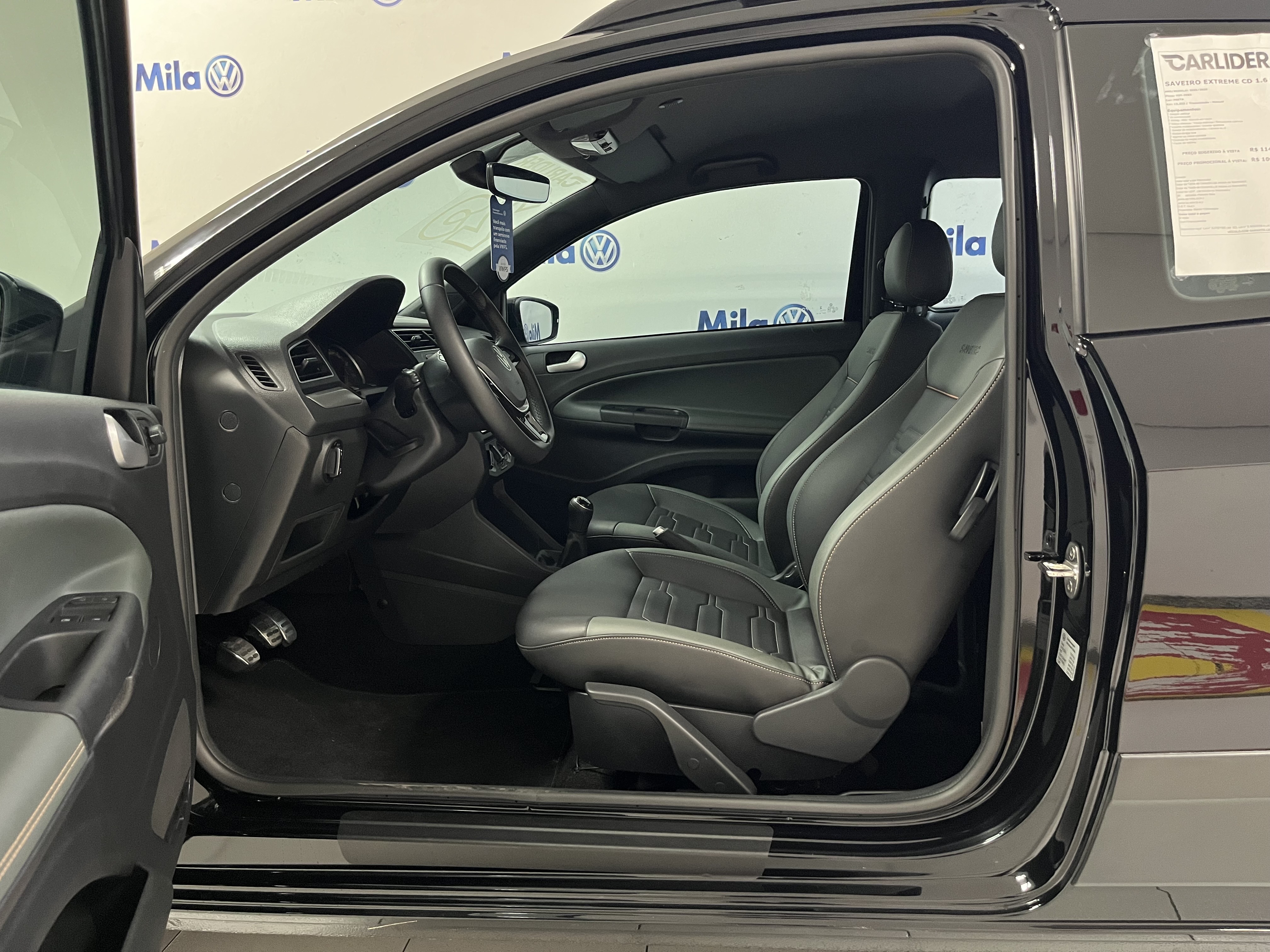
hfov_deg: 67.3
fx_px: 954
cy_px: 476
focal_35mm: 26
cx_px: 635
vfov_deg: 53.1
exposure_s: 1/30
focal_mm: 5.1
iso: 500
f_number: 1.6
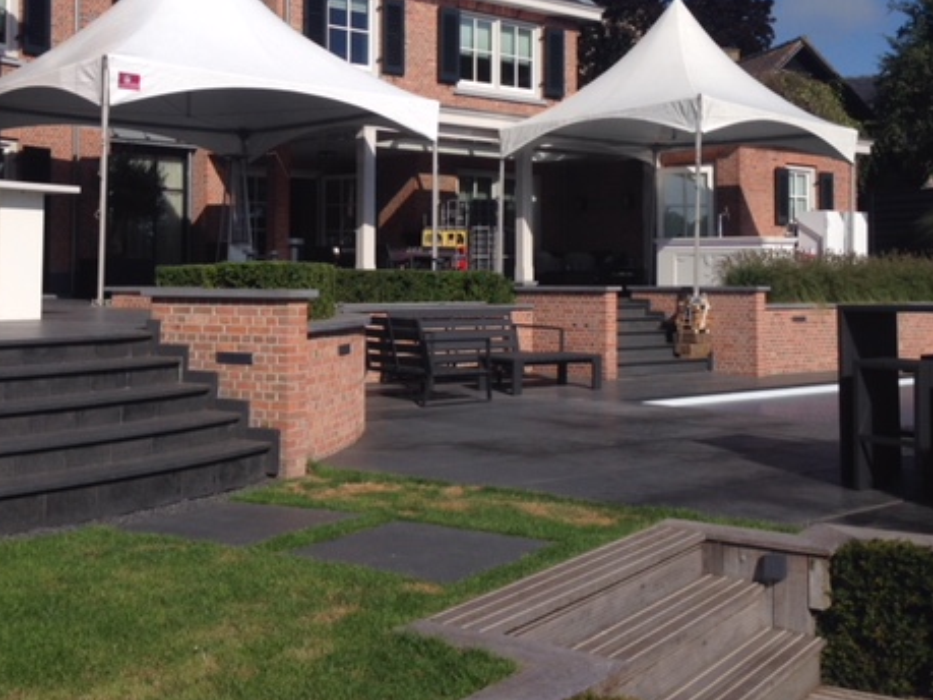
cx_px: 425
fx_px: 1240
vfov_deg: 31.2
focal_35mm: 46
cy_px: 226
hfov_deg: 41.2
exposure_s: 1/2857
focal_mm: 4.12
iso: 50
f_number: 2.4
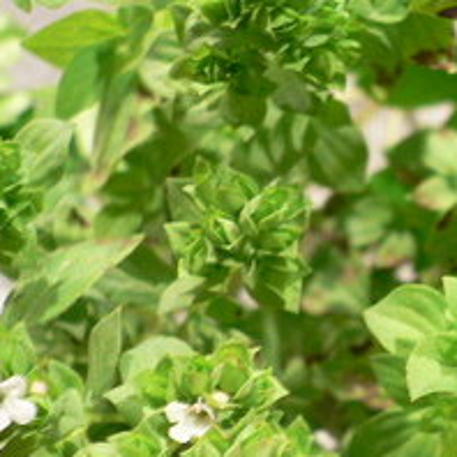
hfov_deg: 21.2
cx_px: 485
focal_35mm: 78
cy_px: 322
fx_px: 1165
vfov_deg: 22.1
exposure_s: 1/8
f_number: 2.8
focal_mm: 5.8
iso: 100
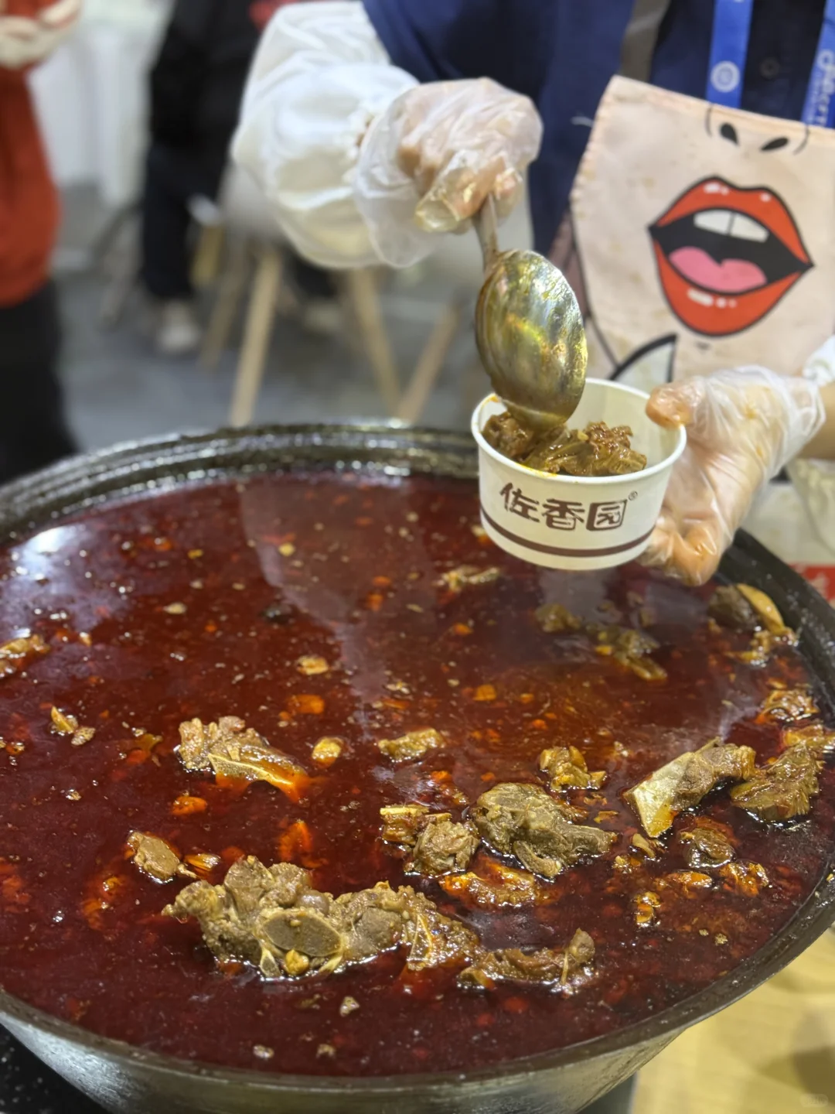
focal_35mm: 48
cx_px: 418
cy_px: 557
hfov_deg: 30.3
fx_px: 1544
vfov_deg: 39.7
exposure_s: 1/50
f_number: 1.78
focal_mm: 6.76
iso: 125
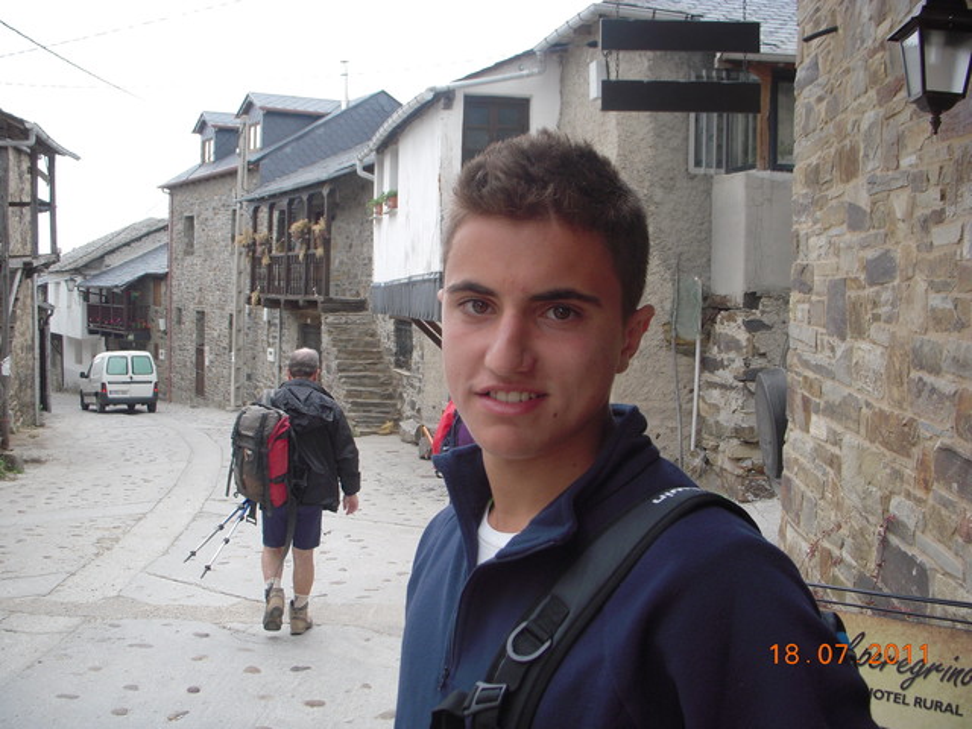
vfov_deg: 37.7
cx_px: 486
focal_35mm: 38
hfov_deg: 49.0
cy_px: 364
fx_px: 1067
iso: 100
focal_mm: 6.3
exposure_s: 1/160
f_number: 3.3
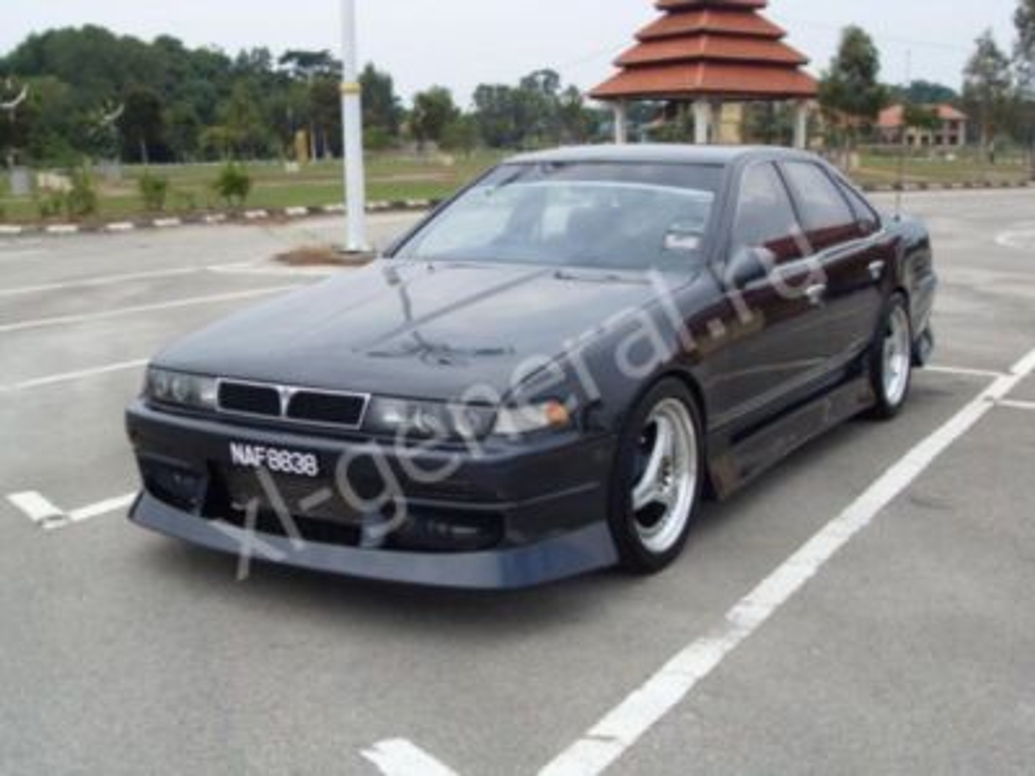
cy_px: 388
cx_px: 518
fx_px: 1256
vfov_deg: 34.3
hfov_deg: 44.8
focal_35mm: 42
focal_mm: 7.1
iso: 80
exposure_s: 1/125
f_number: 7.7
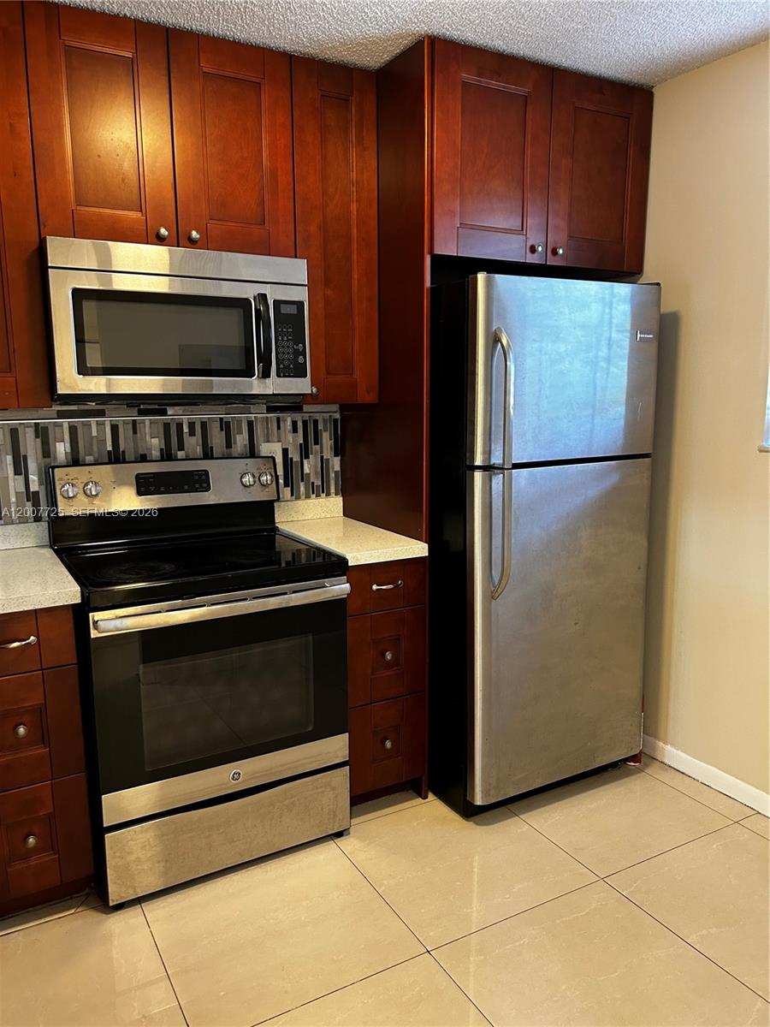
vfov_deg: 67.3
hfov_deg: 53.1
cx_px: 385
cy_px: 514
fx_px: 771
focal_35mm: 26
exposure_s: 1/60
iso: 200
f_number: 1.5
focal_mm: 5.7
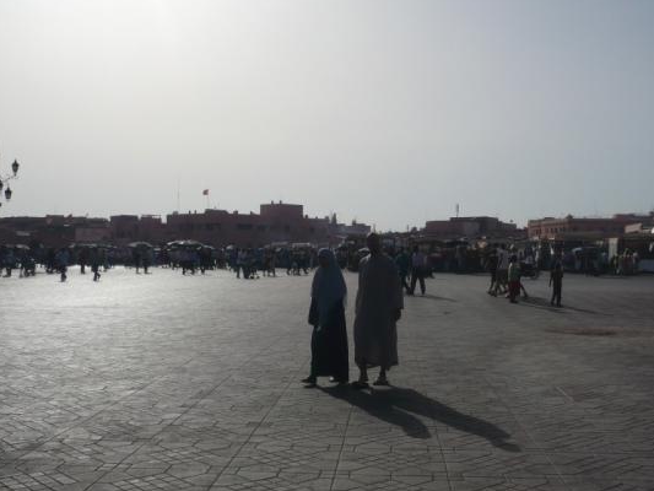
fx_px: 794
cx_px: 348
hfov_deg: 44.8
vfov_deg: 34.4
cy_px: 248
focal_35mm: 42
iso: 100
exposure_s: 1/800
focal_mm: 5.8
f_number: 8
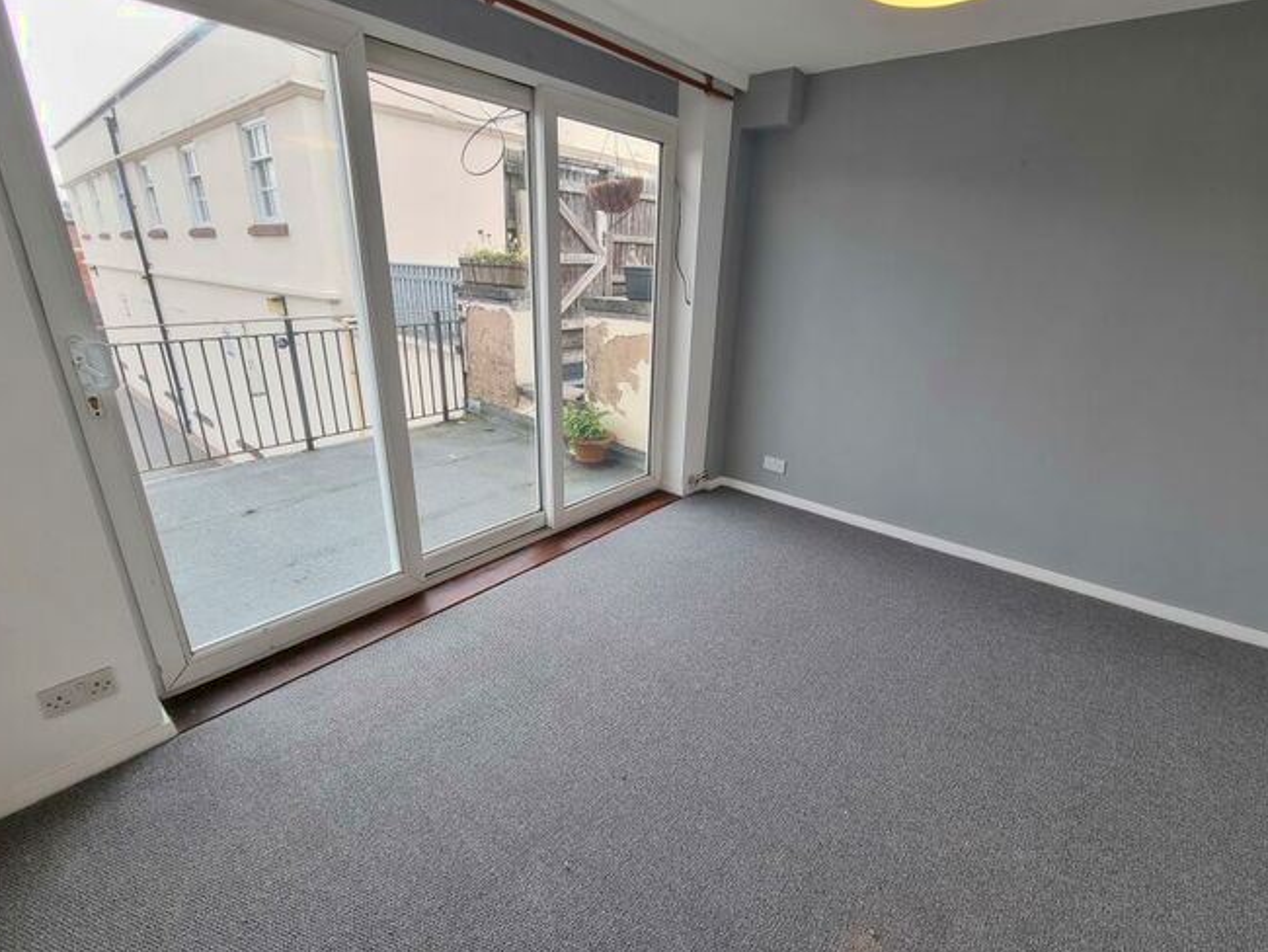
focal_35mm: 14
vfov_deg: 85.7
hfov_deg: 102.0
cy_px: 465
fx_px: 513
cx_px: 628
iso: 64
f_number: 2.2
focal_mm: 2.2
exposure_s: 1/50
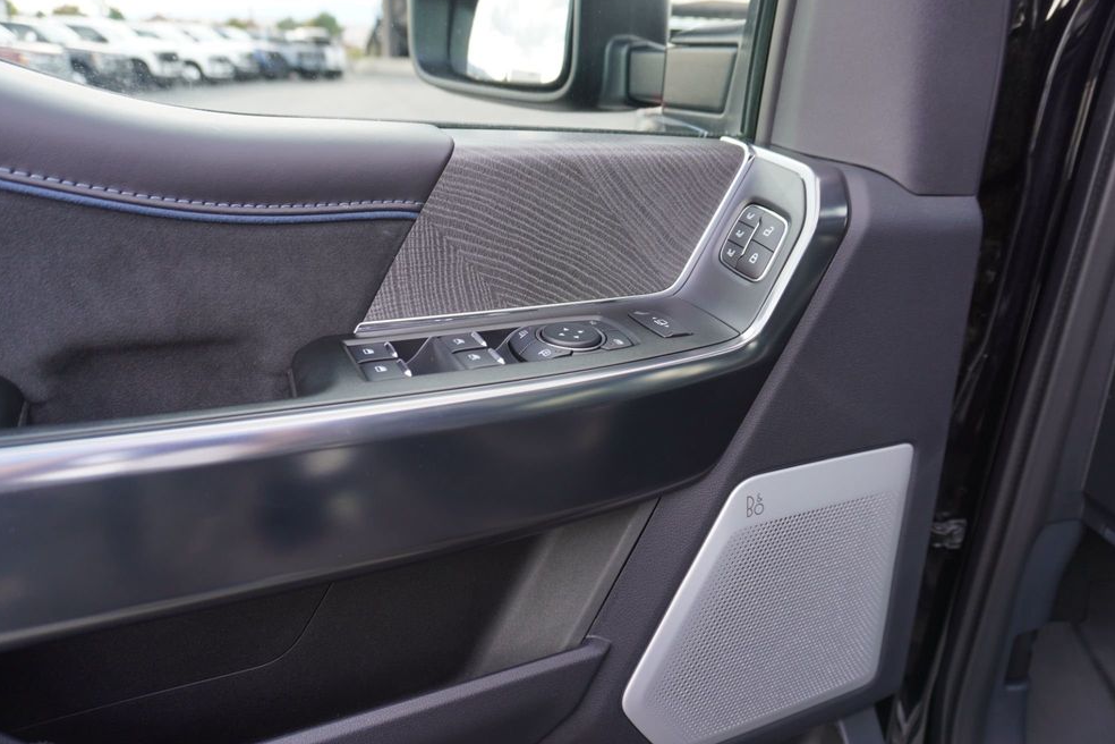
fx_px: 774
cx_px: 573
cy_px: 370
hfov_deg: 71.5
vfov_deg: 51.3
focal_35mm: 25
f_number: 4
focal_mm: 16
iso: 100
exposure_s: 1/60
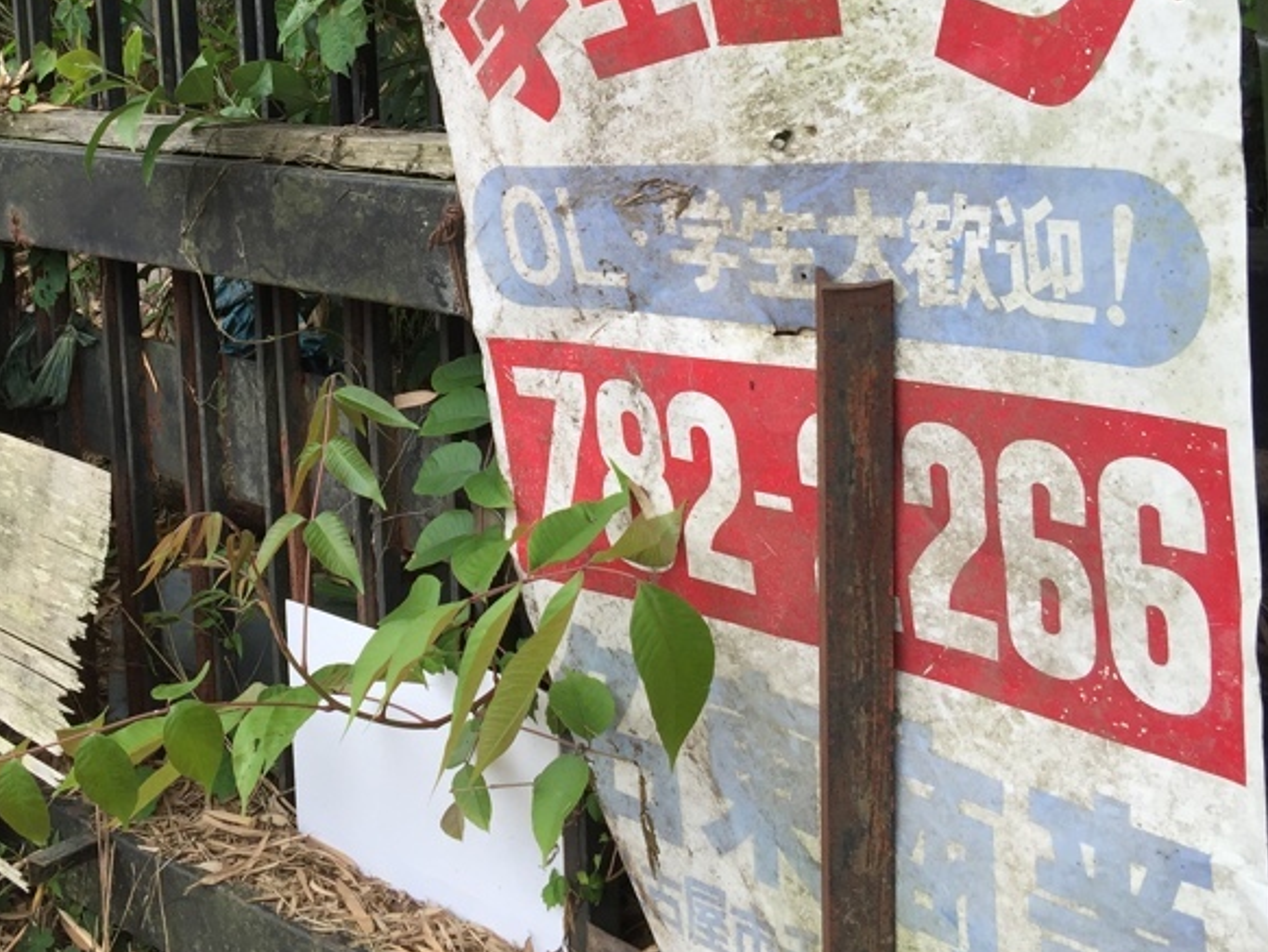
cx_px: 414
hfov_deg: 37.0
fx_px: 1869
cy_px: 253
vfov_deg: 28.2
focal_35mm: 51
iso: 32
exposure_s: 1/439
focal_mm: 4.15
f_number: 2.2
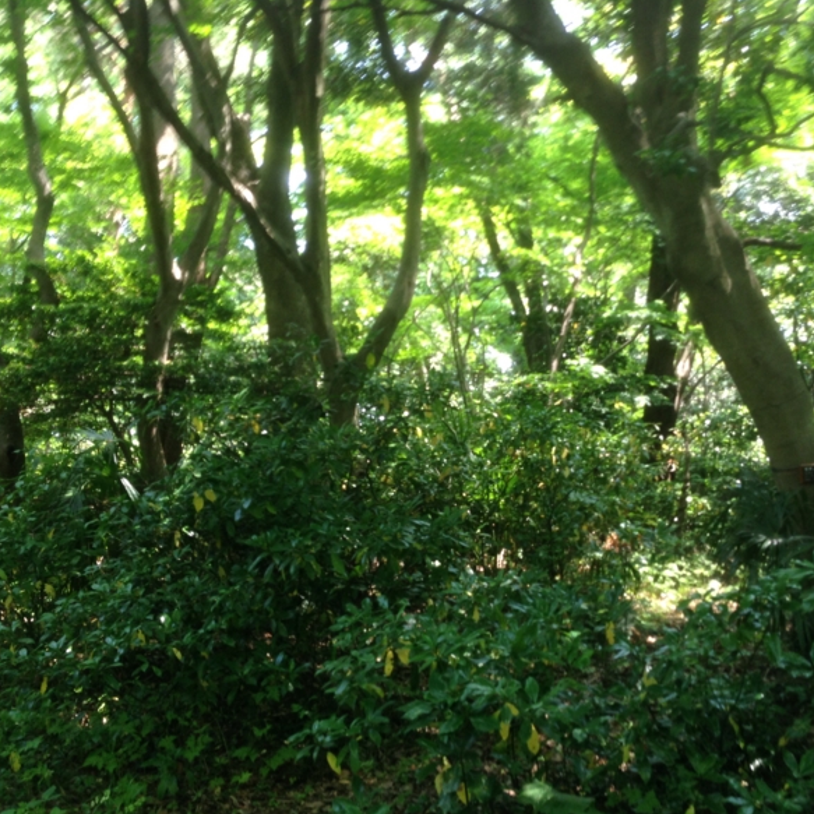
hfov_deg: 41.8
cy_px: 409
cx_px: 457
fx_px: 1064
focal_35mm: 40
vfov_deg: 41.9
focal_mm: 4.12
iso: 50
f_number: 2.4
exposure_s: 1/30
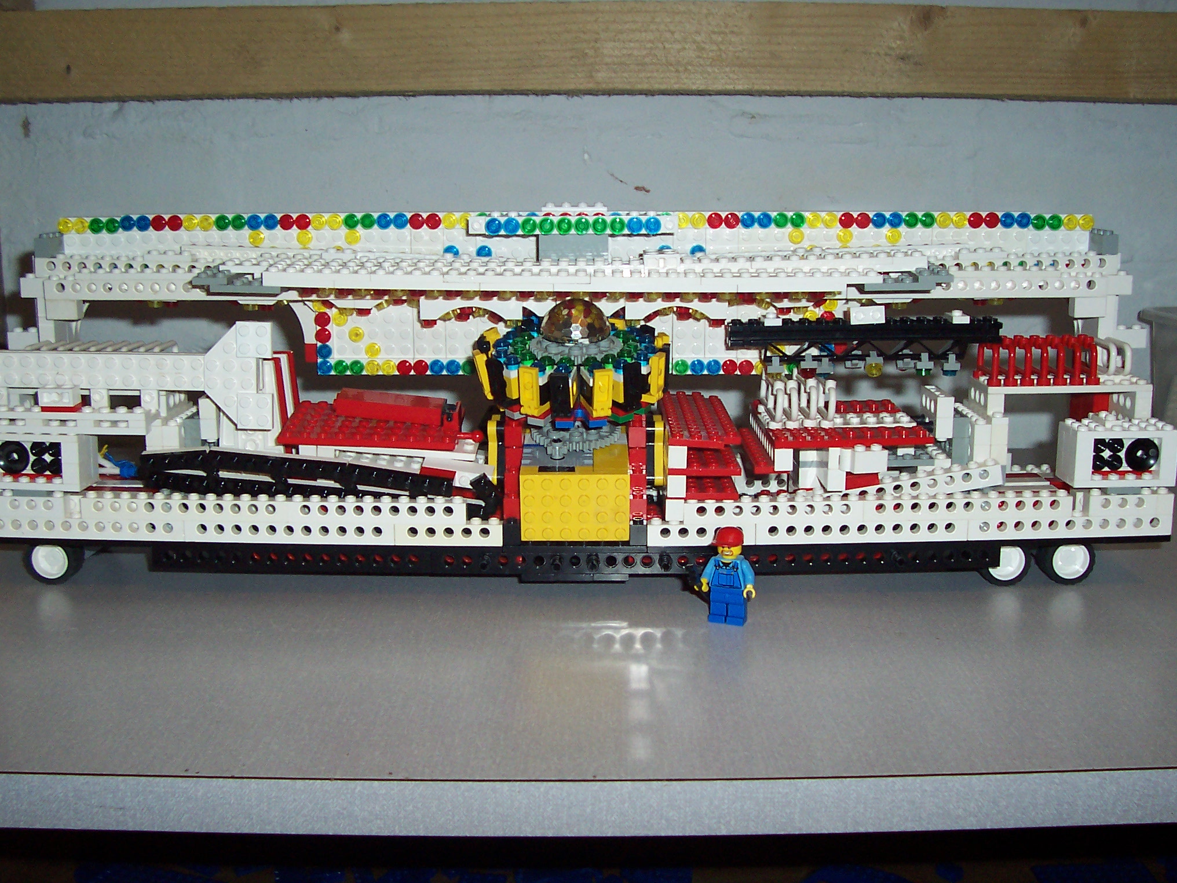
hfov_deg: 50.1
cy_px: 442
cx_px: 588
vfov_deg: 38.7
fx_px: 1258
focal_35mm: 37
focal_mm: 5.6
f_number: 2.8
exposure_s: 1/60
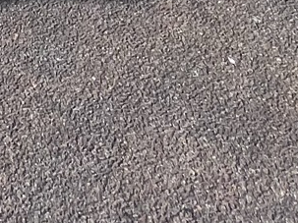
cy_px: -596
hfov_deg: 19.7
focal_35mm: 88
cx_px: -130
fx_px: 757
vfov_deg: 9.0
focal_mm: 1.57
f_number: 1.8
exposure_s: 1/2421
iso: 32
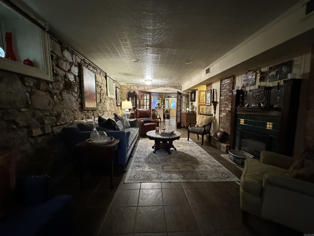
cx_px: 157
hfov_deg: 102.1
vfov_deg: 85.7
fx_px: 127
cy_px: 118
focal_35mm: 14
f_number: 2.2
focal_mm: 2.22
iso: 1250
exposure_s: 1/60
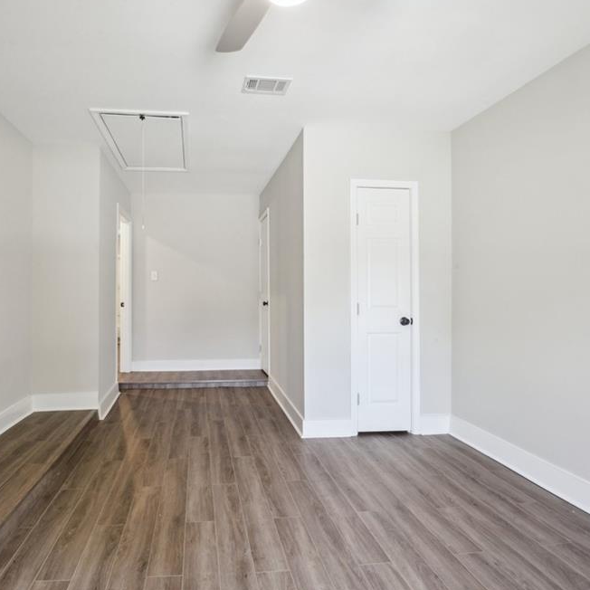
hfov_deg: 74.0
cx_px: 235
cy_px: 286
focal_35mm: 20
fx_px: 386
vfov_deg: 74.8
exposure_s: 1/4
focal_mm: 15
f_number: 13
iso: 400
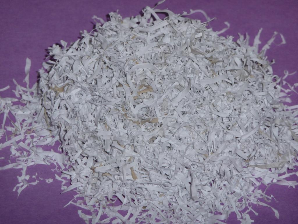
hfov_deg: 7.1
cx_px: 149
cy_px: 112
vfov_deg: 5.3
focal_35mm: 280
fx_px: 2410
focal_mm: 47
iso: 100
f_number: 4.9
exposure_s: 1/60
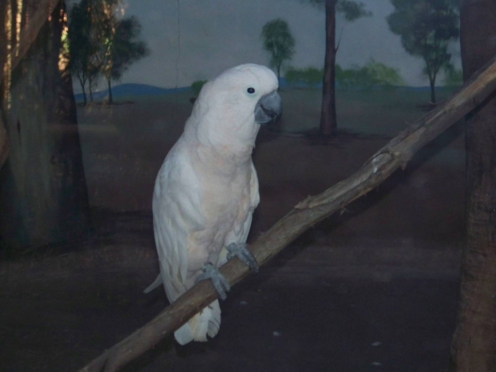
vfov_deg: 10.0
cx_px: 248
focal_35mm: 148
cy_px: 186
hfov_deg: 13.3
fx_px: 2121
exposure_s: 1/40
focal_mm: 24
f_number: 3.2
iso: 200
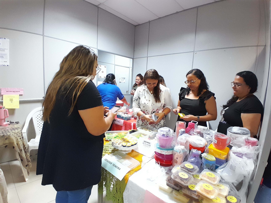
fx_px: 133
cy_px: 102
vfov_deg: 74.7
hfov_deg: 91.0
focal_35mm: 17
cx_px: 136
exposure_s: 1/20
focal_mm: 1.46
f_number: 2.2
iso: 320
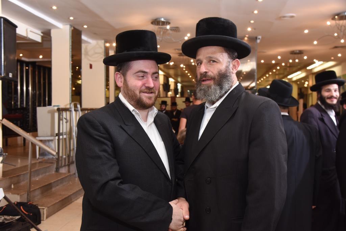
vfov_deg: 38.9
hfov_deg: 55.8
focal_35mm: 34
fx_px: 327
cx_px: 173
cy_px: 116
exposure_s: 1/100
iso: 800
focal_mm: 34
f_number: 6.3
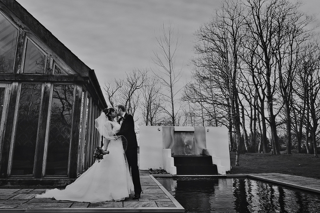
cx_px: 167
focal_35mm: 21
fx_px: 182
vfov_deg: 60.5
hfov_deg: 82.5
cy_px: 106
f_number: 4.5
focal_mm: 13
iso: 200
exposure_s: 1/60
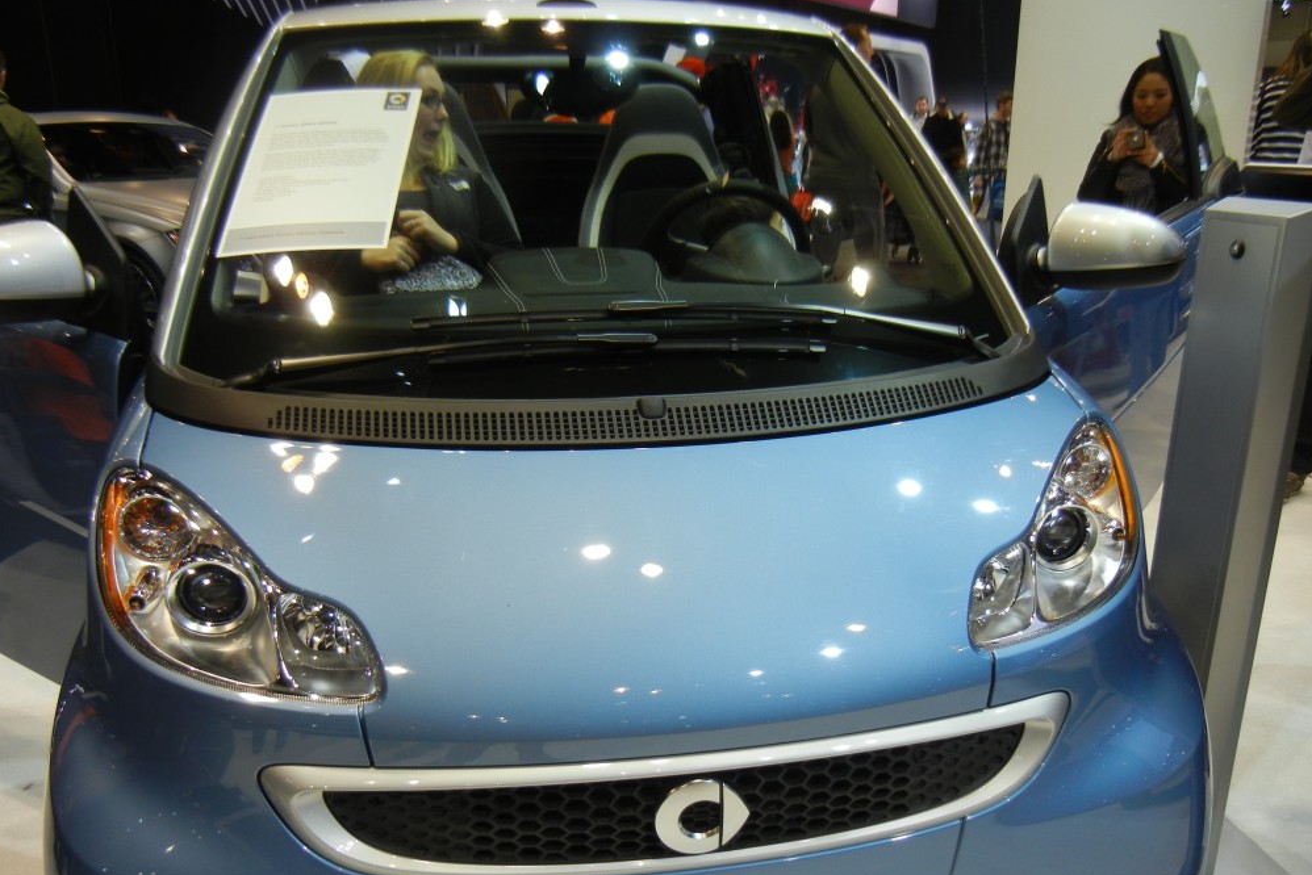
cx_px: 663
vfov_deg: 41.0
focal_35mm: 32
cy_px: 502
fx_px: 1166
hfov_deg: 58.7
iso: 160
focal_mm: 5.4
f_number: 3.5
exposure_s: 1/75.3
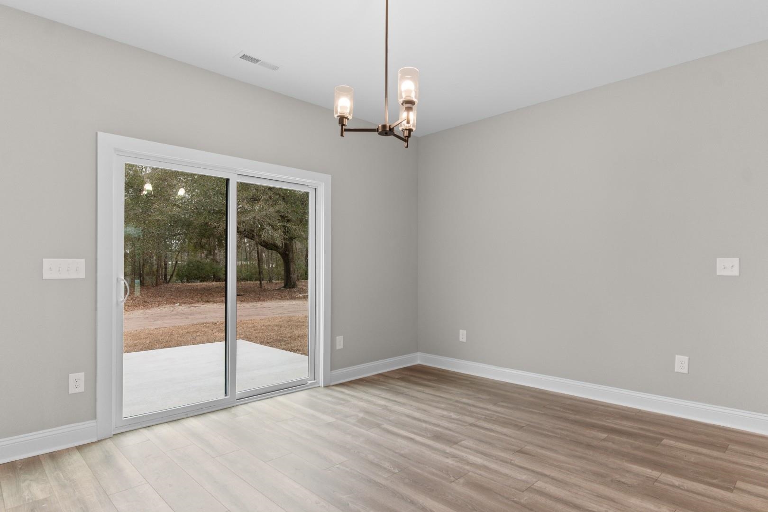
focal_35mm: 19
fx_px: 405
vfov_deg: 64.6
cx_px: 384
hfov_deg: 86.9
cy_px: 256
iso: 100
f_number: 5
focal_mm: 13
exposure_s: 1/2
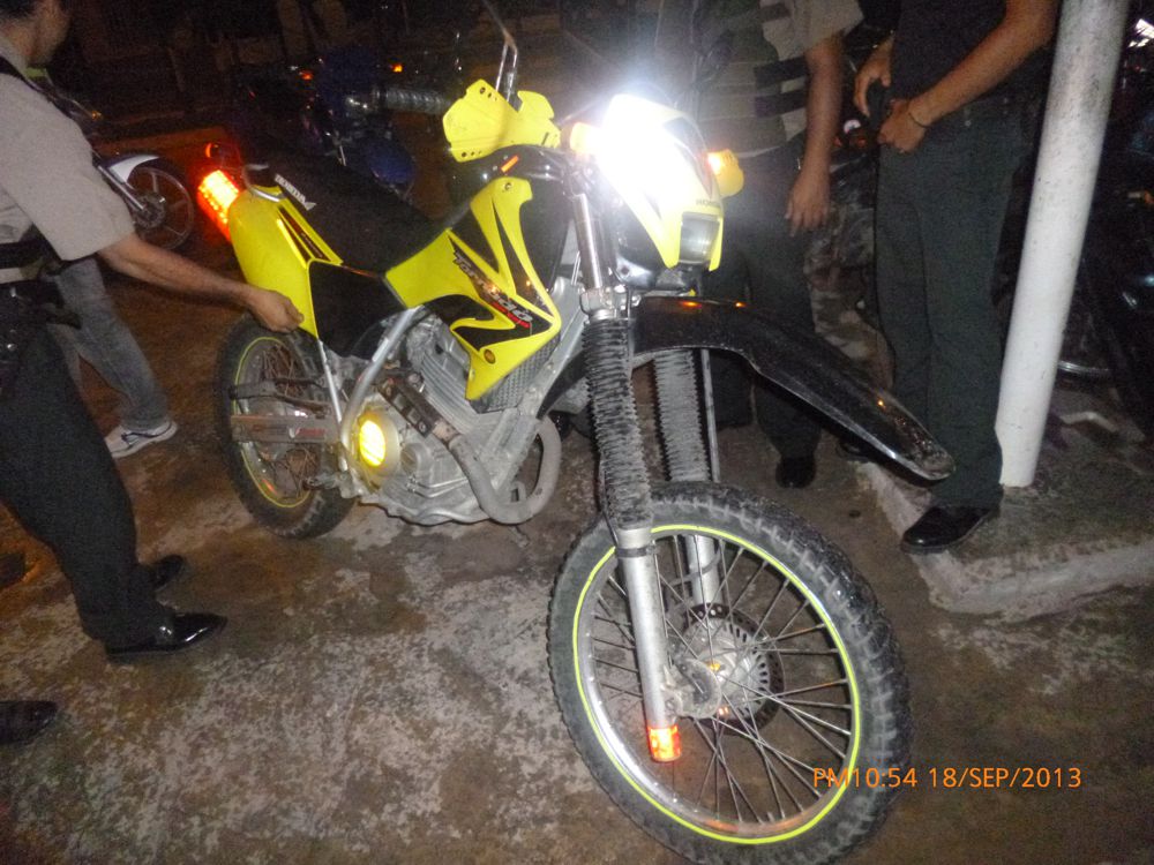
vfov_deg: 56.8
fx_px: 800
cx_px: 577
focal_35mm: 24
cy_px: 432
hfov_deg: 71.6
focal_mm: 4.3
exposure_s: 1/60
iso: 800
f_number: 2.5
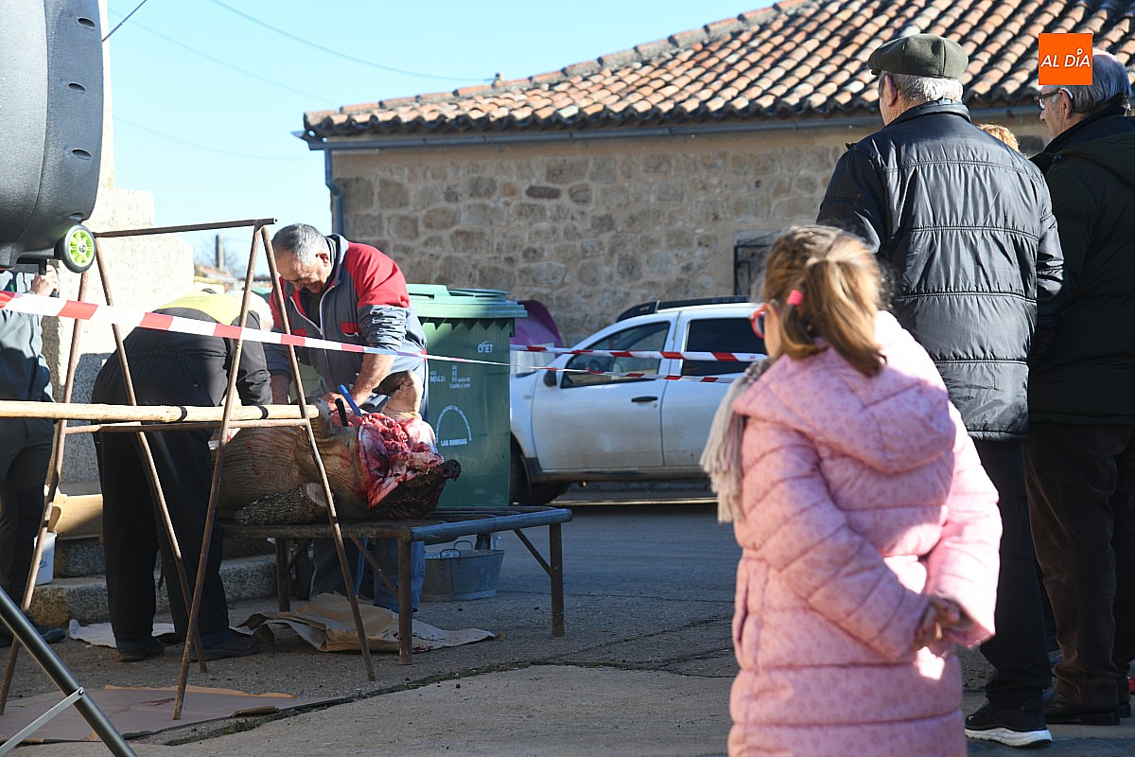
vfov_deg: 16.1
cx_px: 568
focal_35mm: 85
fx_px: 2680
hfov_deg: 23.9
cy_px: 378
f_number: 8
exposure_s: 1/250
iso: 250
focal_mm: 85
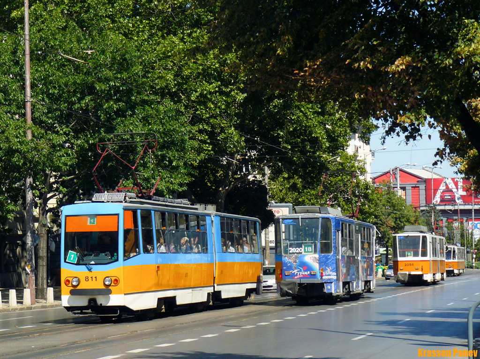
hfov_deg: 17.3
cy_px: 180
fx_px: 1579
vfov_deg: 13.0
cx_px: 240
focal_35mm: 114
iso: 100
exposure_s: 1/320
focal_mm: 19
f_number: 6.3
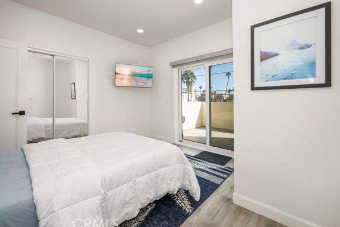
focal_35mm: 15
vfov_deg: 77.4
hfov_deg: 100.3
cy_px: 111
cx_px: 170
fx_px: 142
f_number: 11
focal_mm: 14
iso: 250
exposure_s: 1/200
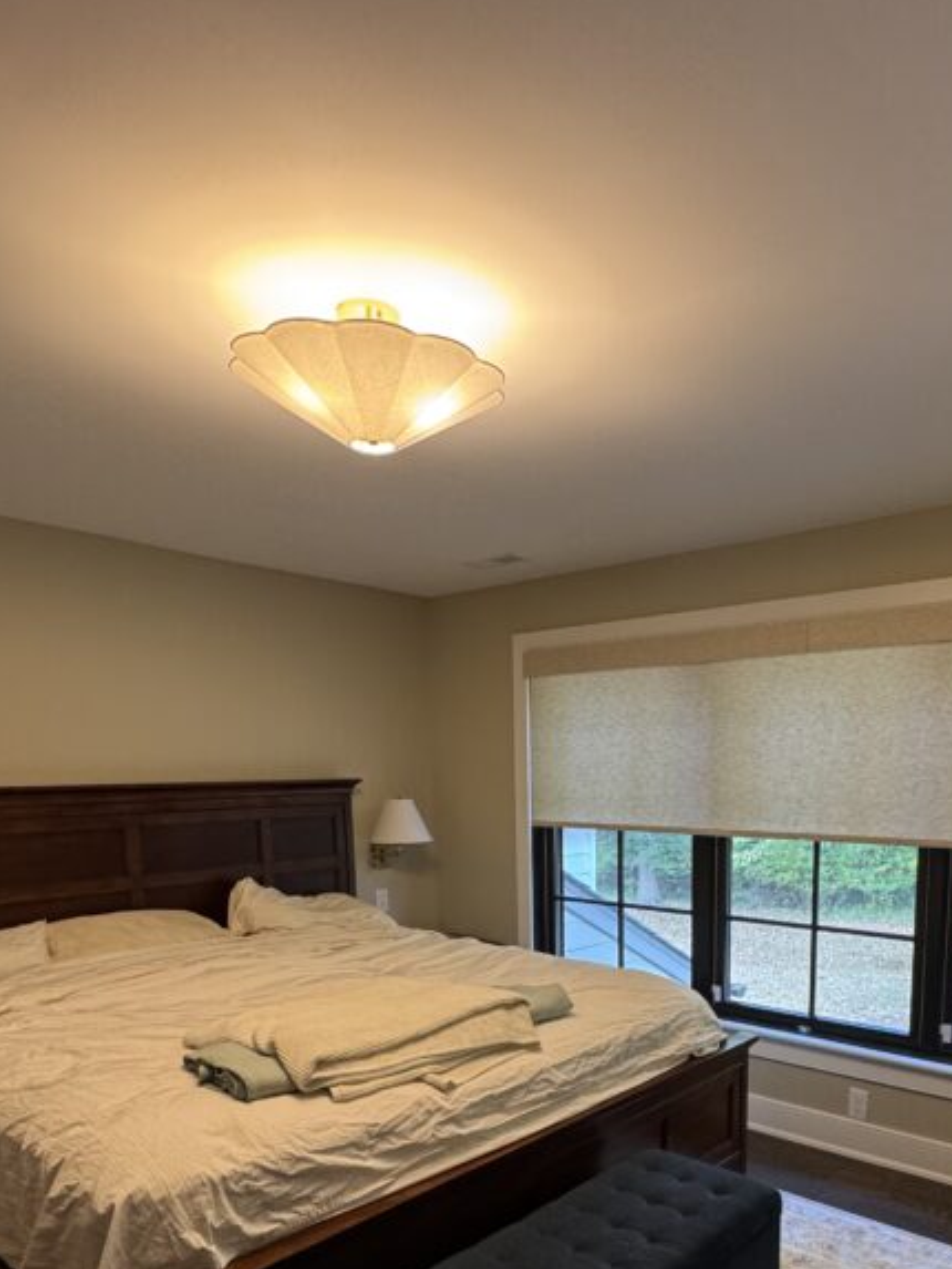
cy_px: 906
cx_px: 593
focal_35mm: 25
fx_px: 916
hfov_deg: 54.3
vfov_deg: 66.3
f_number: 2.2
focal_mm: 2.22
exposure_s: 1/60
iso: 250
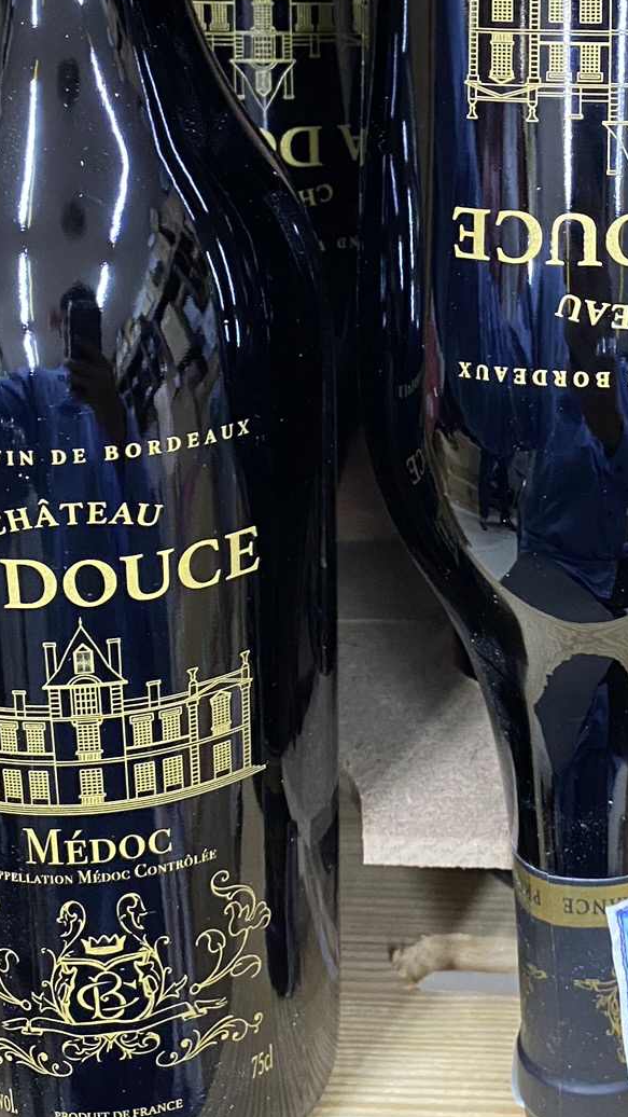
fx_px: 1657
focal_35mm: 56
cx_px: 598
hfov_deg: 20.9
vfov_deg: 35.9
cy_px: 207
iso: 400
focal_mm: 4.25
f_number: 1.8
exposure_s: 1/33
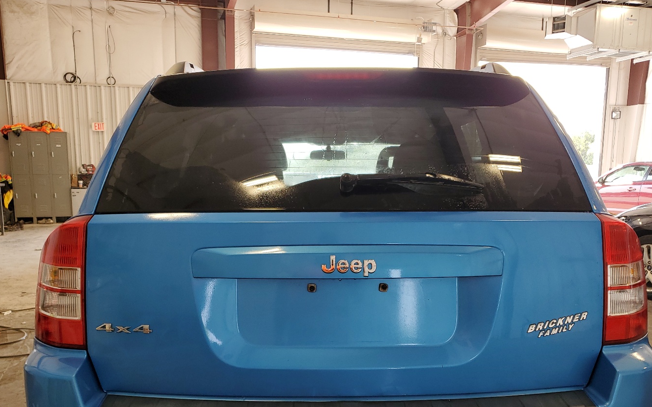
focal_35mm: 33
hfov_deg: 58.1
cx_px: 346
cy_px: 274
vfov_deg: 37.9
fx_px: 586
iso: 50
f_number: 1.5
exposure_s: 1/156
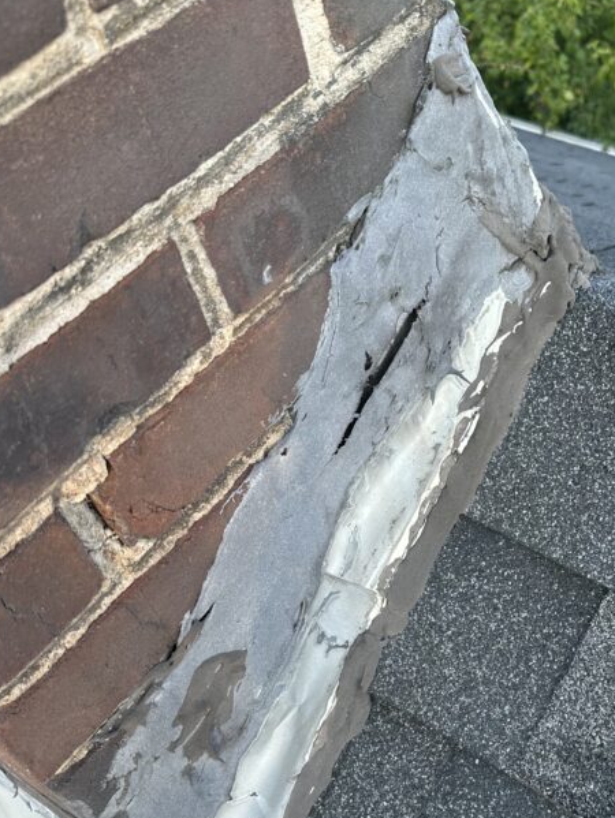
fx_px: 970
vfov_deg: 45.0
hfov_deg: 34.4
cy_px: 554
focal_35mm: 41
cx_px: 466
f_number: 1.78
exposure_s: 1/121
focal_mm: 6.86
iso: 64
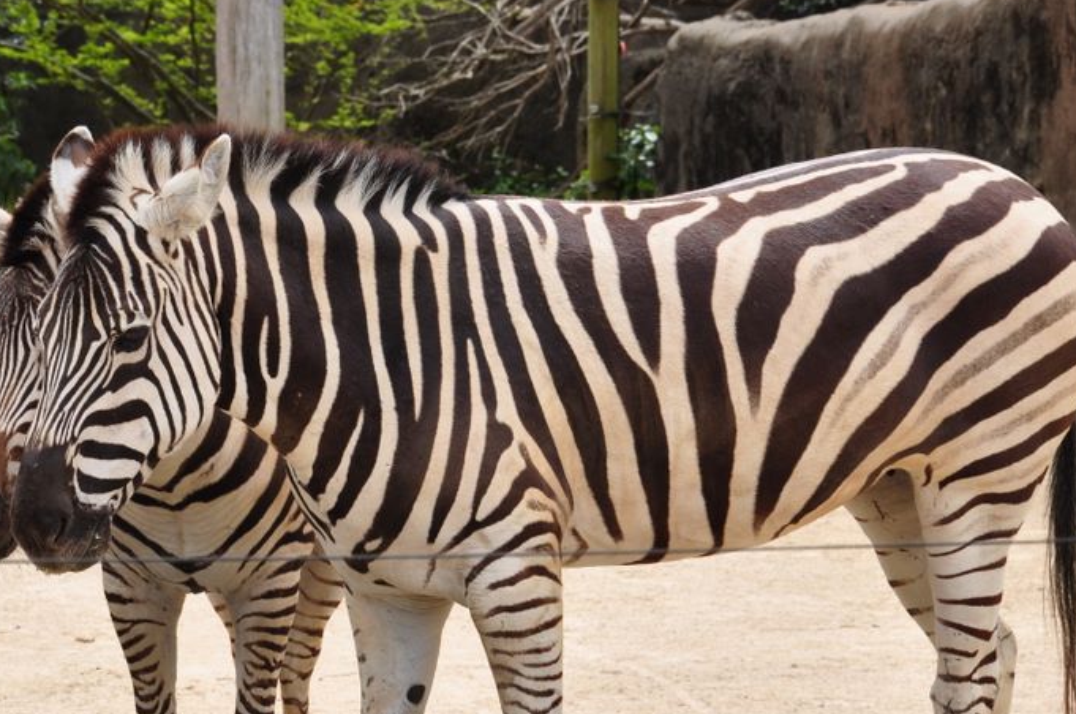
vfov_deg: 7.1
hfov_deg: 10.7
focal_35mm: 192
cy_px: 428
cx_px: 337
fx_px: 5723
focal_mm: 85
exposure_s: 1/200
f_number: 10
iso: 200
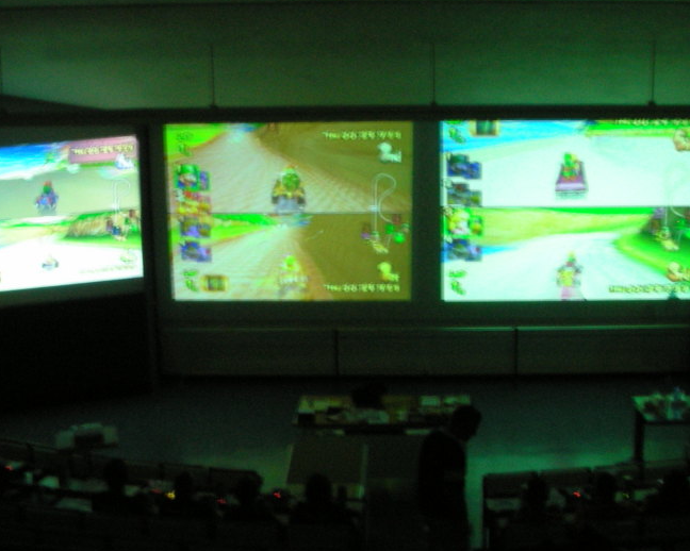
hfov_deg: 34.6
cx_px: 418
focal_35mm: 54
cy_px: 205
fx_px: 1102
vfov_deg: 28.0
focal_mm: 5.8
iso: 200
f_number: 3
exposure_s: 1/3.3
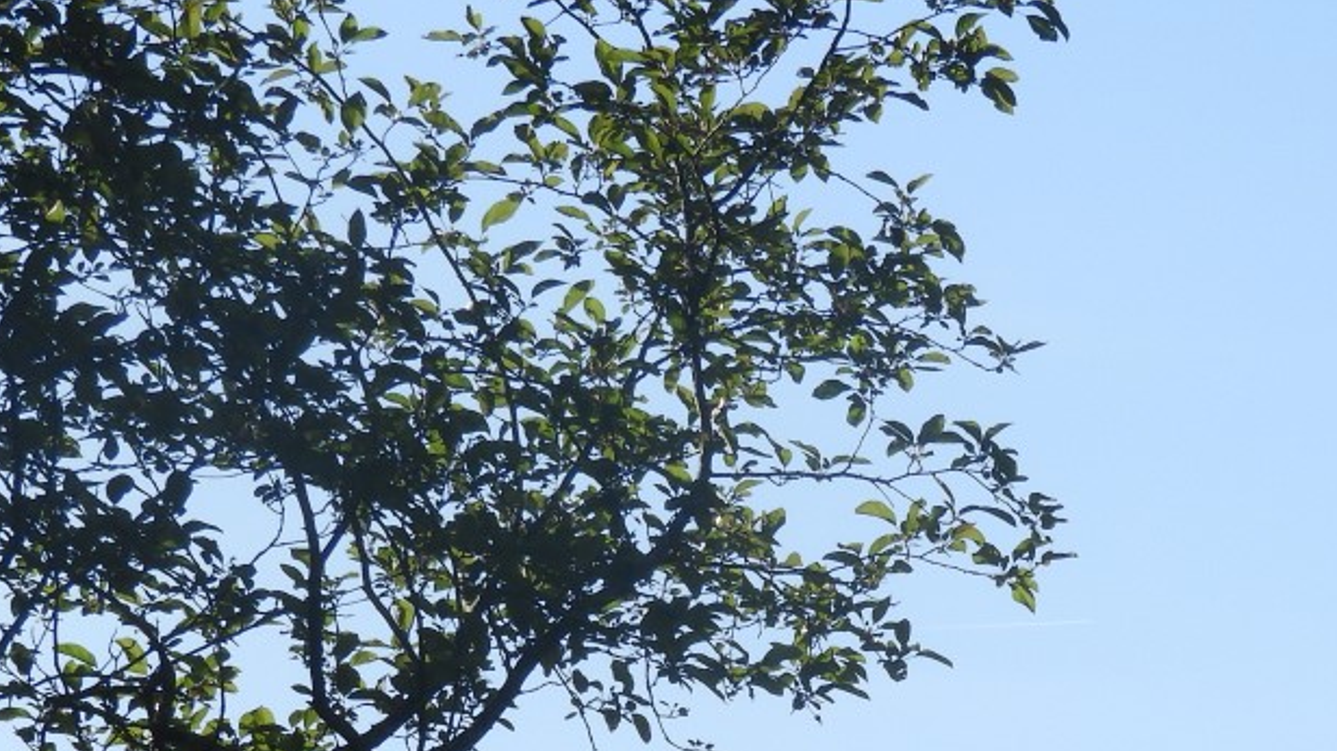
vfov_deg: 4.1
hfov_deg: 7.3
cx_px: 1185
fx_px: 10384
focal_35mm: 293
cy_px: 1159
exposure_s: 1/500
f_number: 5
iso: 100
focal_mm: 20.6
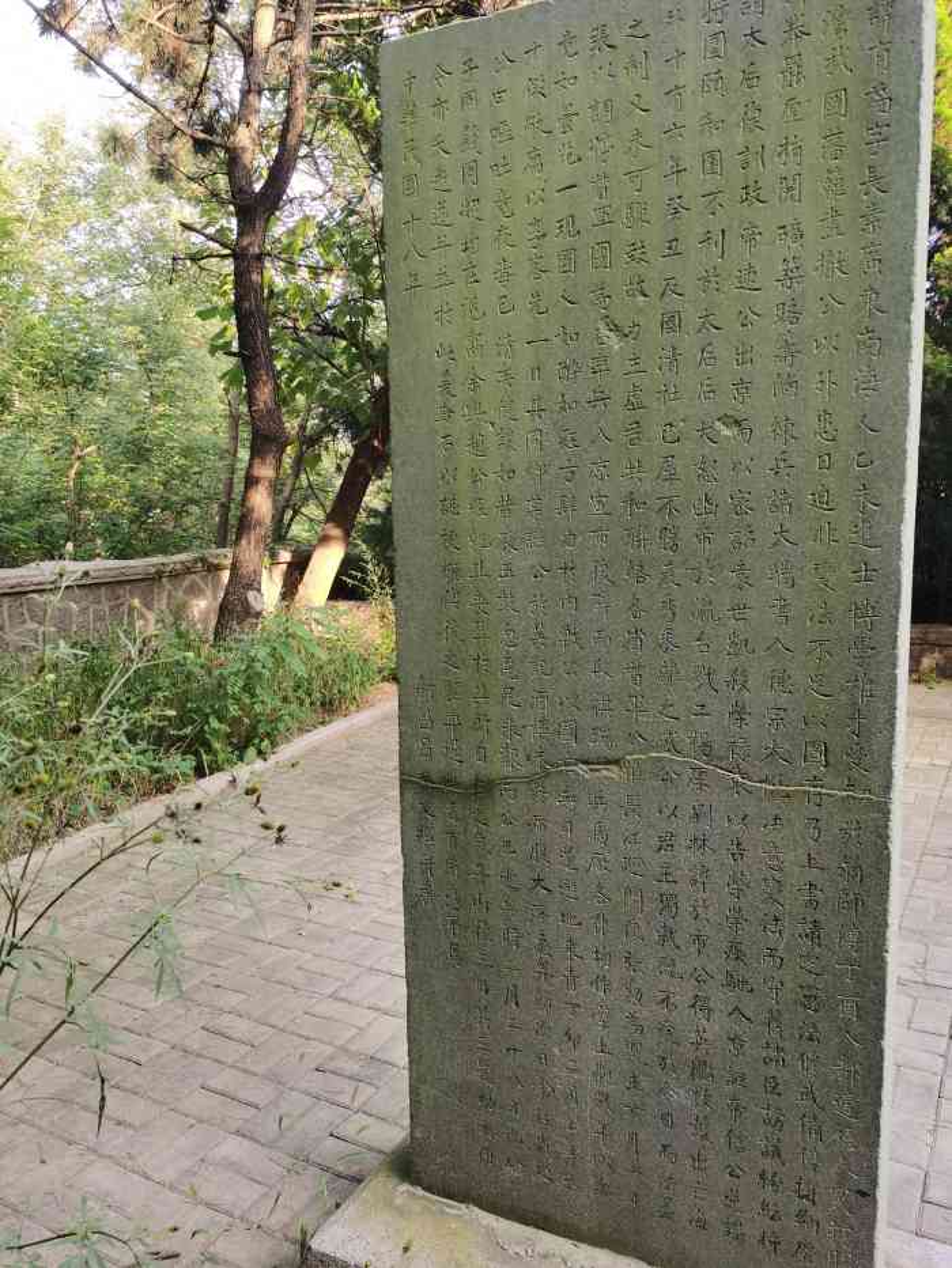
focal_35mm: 27
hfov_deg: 51.4
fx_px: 990
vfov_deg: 65.3
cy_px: 634
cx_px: 476
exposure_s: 1/182
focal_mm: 5.56
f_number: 1.6
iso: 50
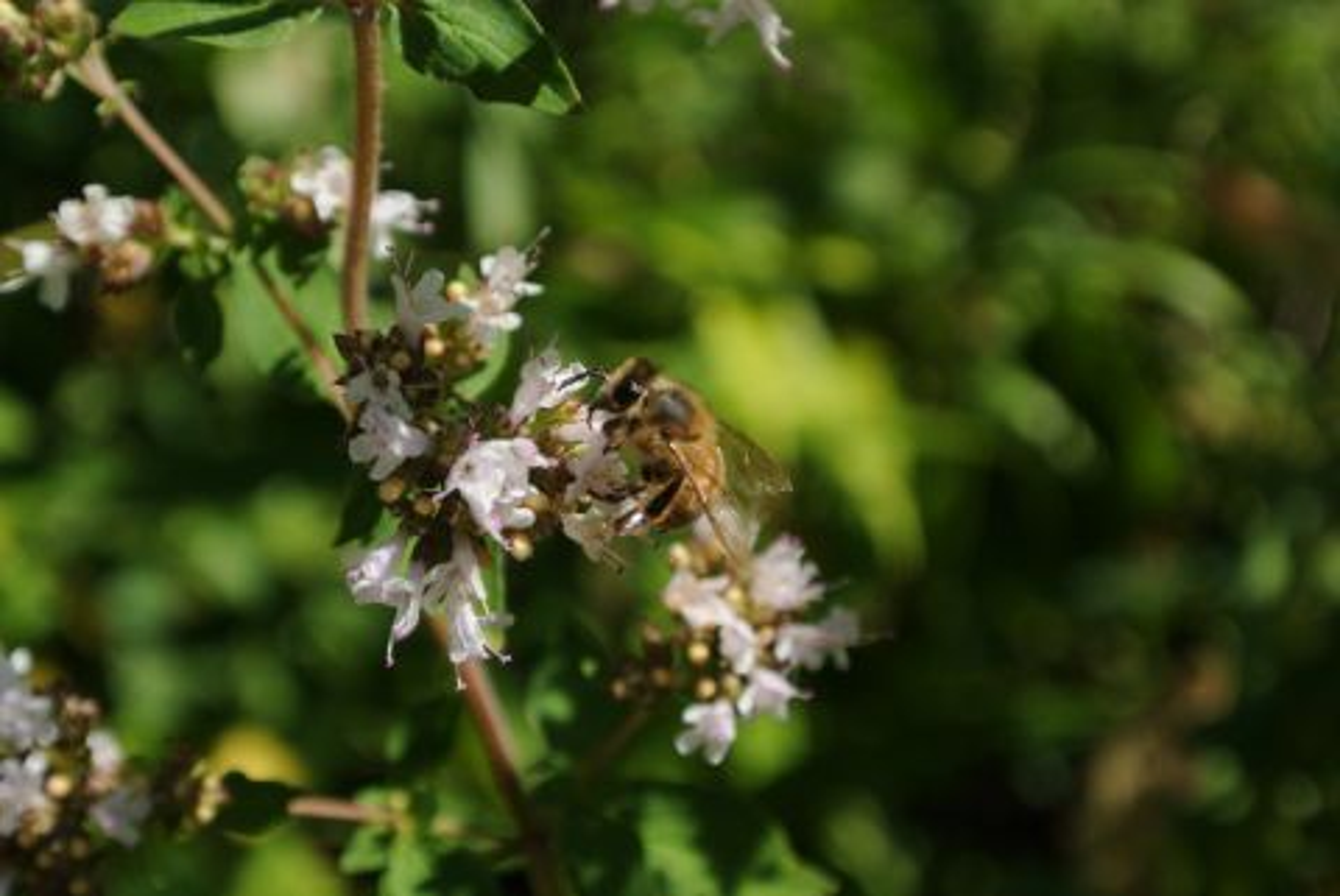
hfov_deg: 25.0
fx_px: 3018
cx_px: 670
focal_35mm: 81
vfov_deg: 16.9
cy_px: 448
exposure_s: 1/500
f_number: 5.6
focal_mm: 30
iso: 100
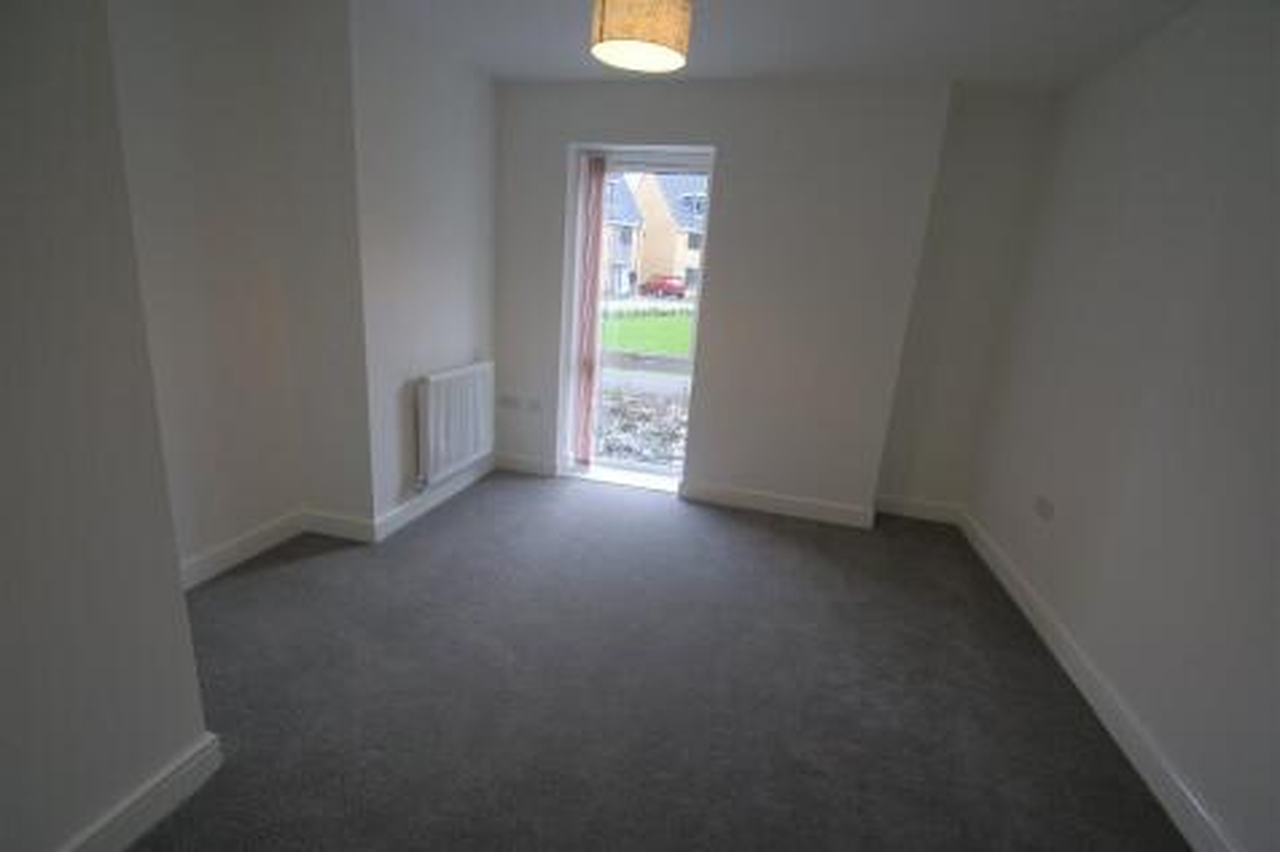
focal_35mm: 15
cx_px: 640
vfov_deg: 77.3
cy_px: 426
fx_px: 533
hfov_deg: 100.4
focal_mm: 10
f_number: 4.5
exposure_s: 1/40
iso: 100
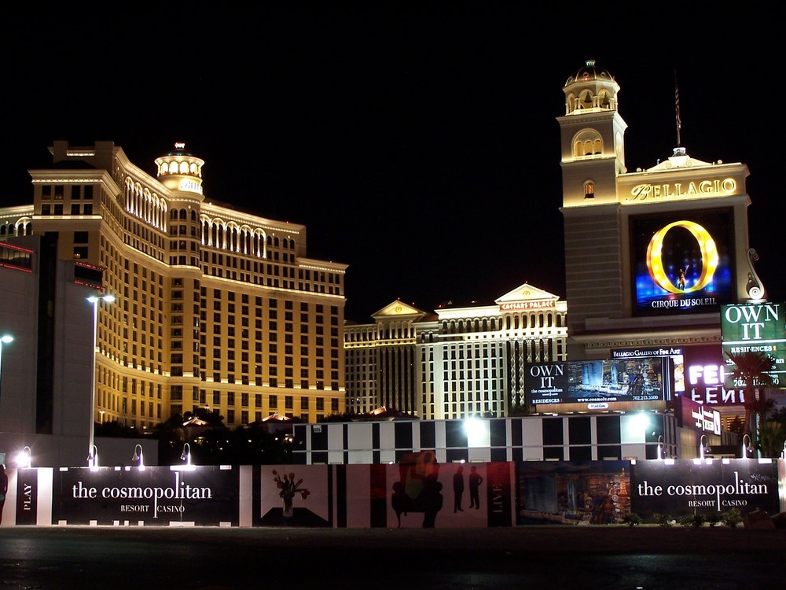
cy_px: 295
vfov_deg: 24.8
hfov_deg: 32.7
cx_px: 393
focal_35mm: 59
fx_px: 1340
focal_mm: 9.8
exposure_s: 1/2
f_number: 4
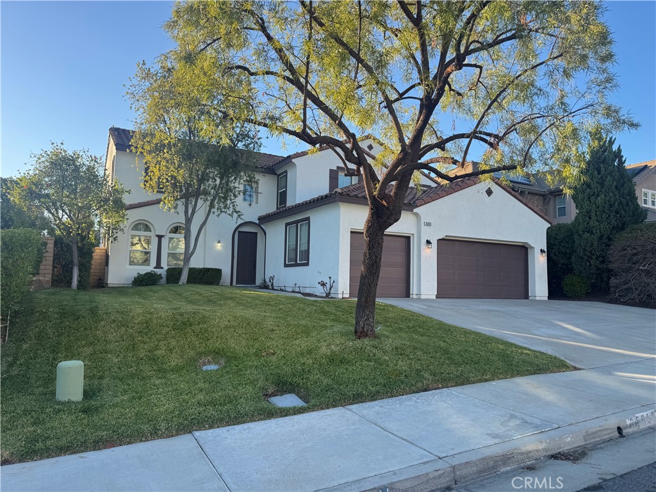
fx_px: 455
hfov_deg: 71.6
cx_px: 328
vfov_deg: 56.8
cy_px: 246
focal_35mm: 24
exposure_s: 1/980
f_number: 1.78
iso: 80
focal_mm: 6.76
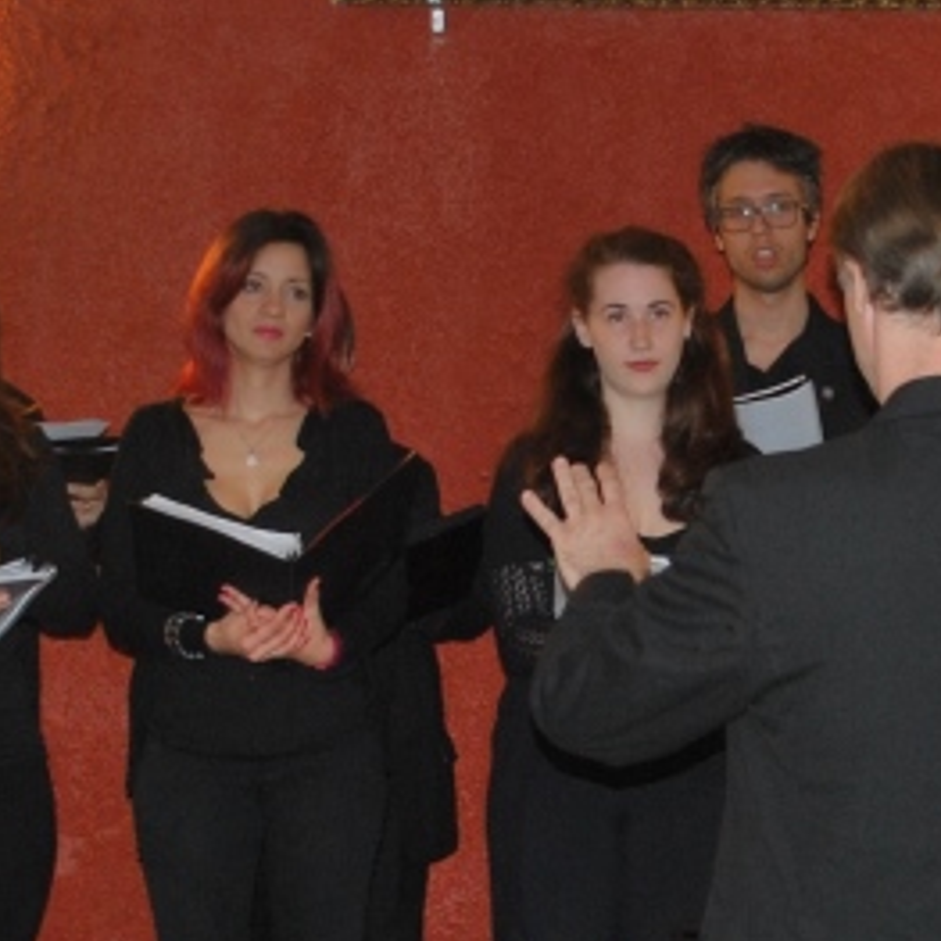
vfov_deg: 13.5
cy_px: 499
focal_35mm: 129
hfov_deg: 13.5
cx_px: 762
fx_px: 3967
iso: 200
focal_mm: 26
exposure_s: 1/60
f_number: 4.2
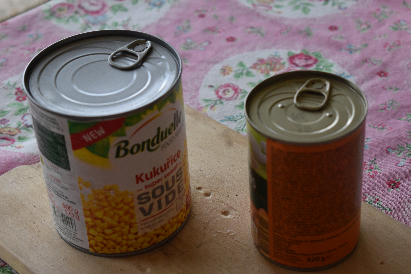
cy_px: 137
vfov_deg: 17.5
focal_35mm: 78
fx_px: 890
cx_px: 206
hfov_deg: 26.0
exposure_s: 1/640
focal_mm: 52
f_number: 5.6
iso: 800
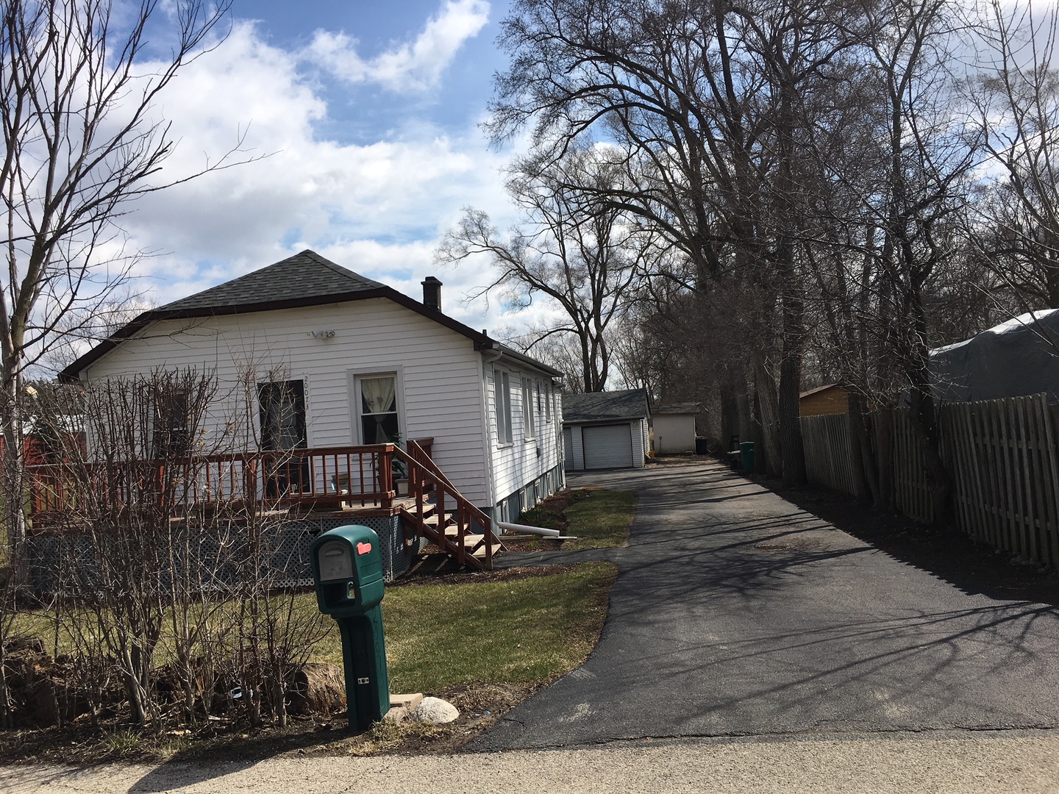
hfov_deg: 61.7
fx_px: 887
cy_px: 397
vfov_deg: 48.2
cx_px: 530
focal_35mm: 29
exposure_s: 1/2747
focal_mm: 4.15
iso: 25
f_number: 2.2
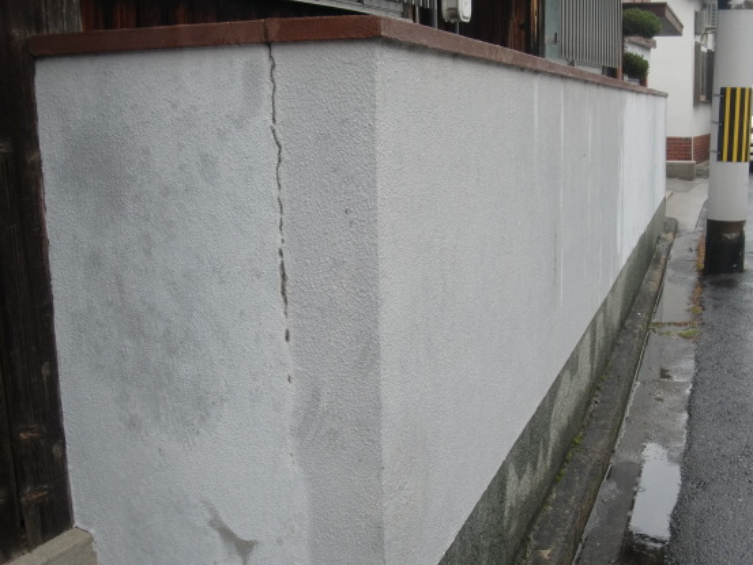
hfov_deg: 42.9
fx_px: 957
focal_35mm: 44
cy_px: 310
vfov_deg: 32.9
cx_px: 408
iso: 64
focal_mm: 6.66
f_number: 3.9
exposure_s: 1/60
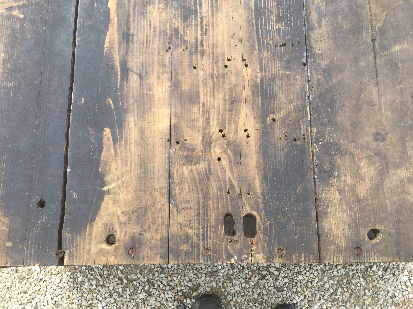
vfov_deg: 45.4
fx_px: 370
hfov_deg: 58.4
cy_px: 154
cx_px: 206
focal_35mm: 31
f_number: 2.4
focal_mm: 3.3
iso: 25
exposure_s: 1/310
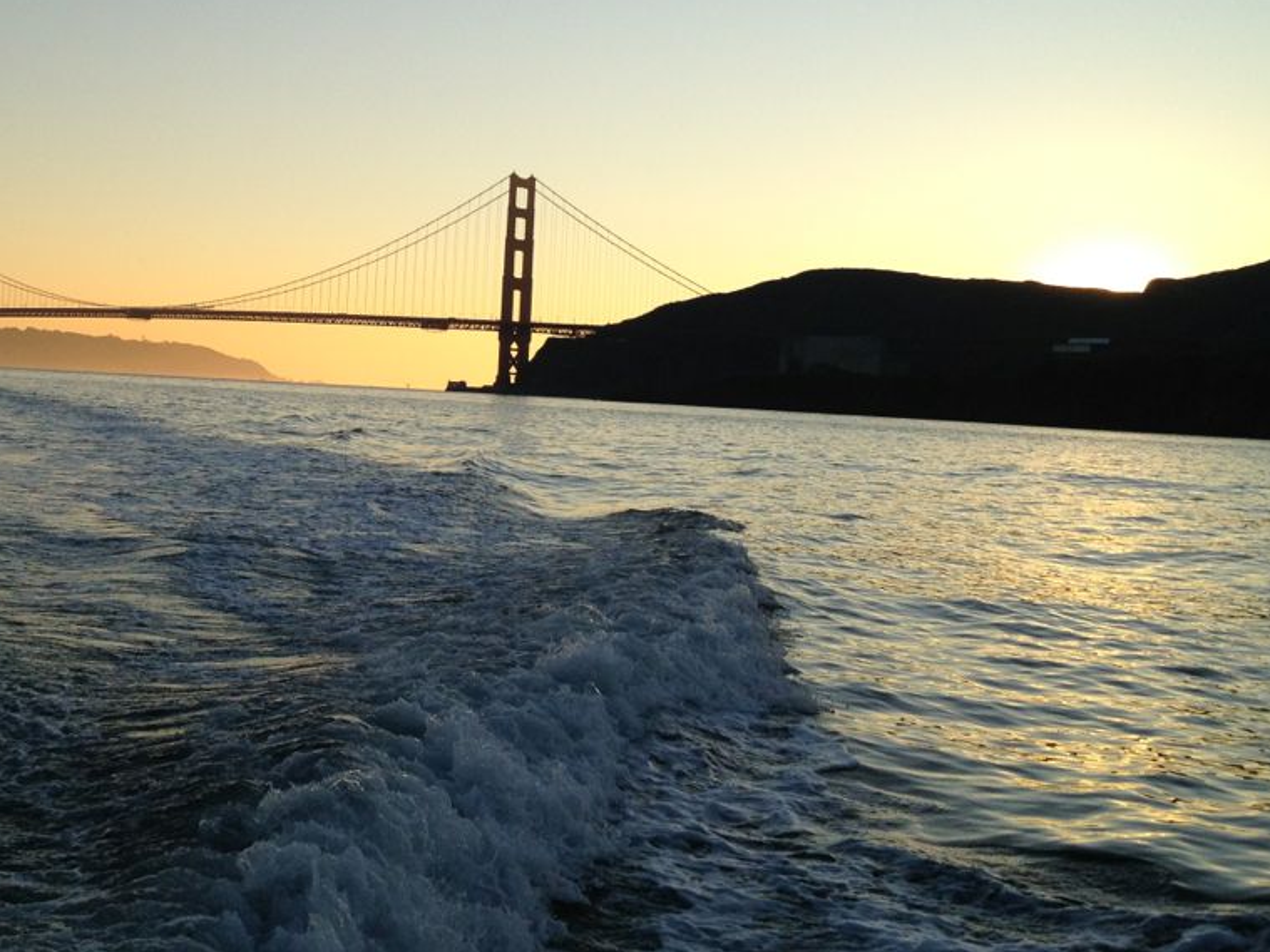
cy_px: 284
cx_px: 402
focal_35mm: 59
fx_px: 2164
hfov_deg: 32.4
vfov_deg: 24.6
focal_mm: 4.28
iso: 64
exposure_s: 1/1534
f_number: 2.4
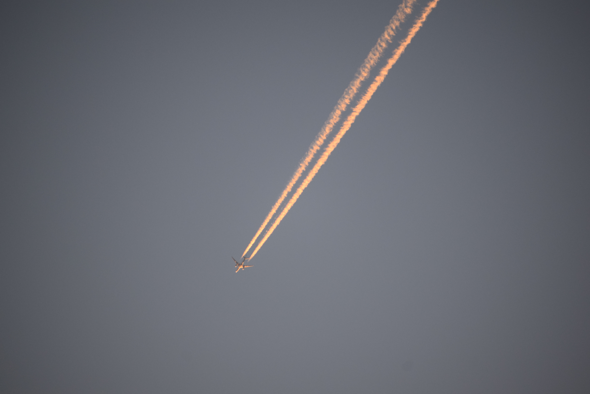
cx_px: 295
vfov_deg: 3.1
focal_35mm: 450
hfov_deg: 4.6
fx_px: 7376
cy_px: 197
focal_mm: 300
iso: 800
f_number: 6.3
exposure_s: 1/200
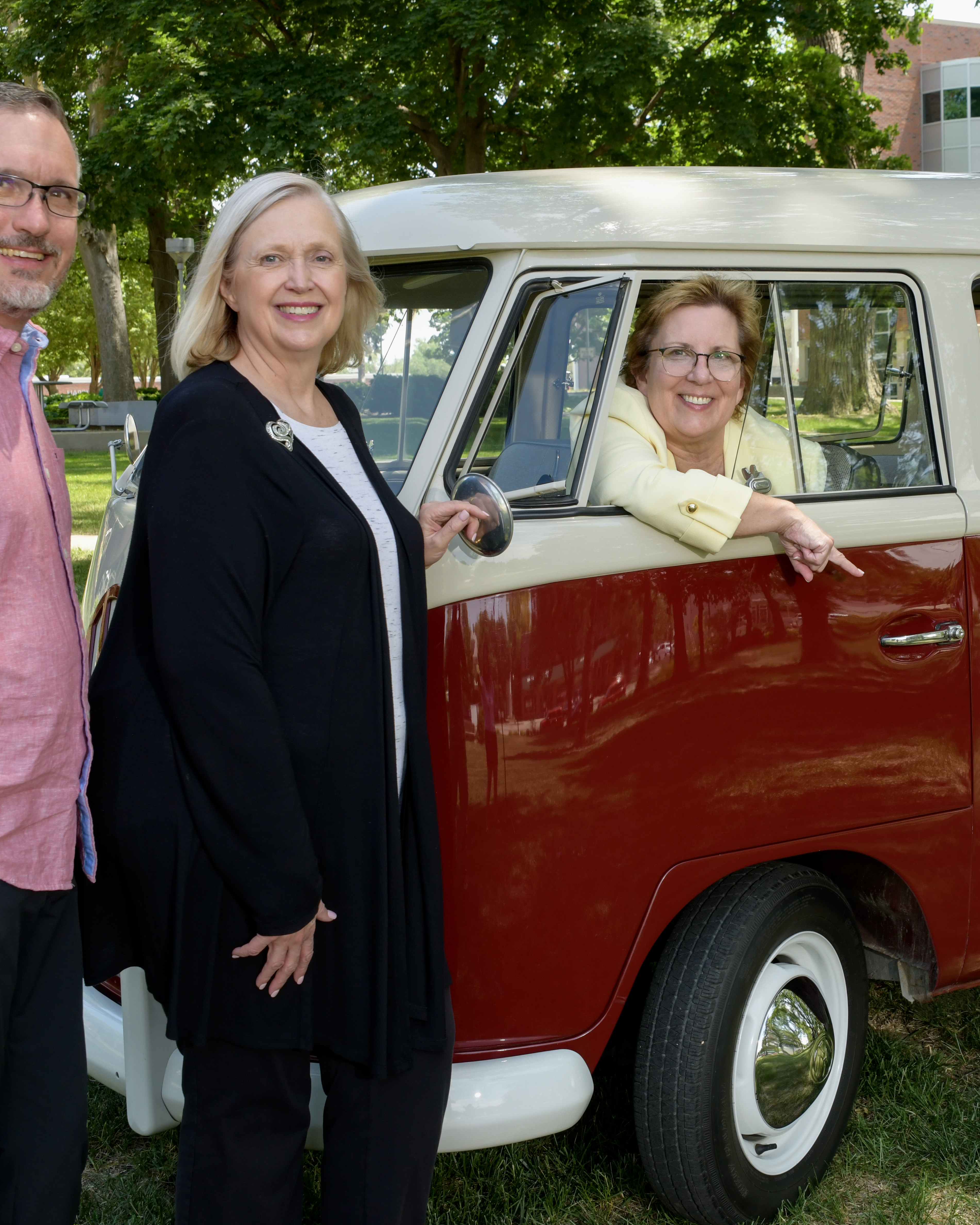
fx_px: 1849
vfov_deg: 36.6
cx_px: 679
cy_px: 638
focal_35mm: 51
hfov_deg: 29.4
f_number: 9
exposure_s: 1/160
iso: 400
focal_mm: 32
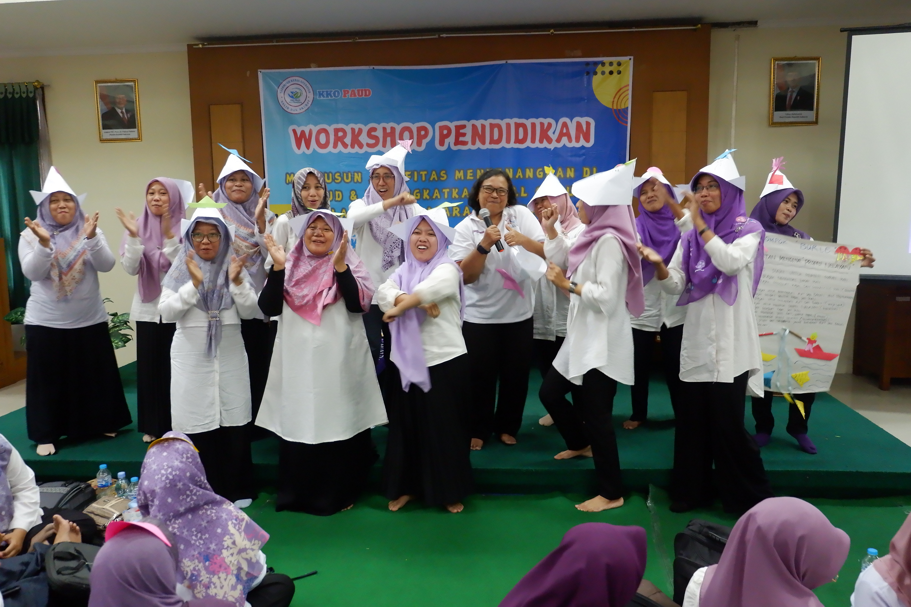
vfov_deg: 45.0
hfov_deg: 63.7
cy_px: 304
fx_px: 734
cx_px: 456
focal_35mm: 29
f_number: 3.8
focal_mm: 19.2
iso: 3200
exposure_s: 1/40
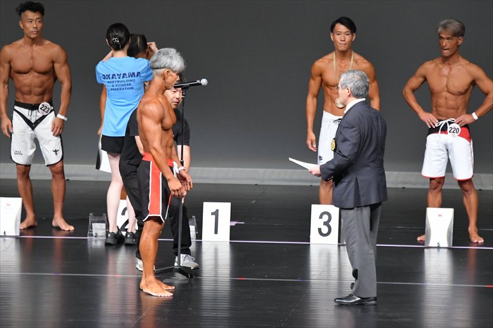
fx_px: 4106
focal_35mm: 300
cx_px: 246
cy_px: 164
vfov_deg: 4.6
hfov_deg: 6.9
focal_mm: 200
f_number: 5.6
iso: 5000
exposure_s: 1/400
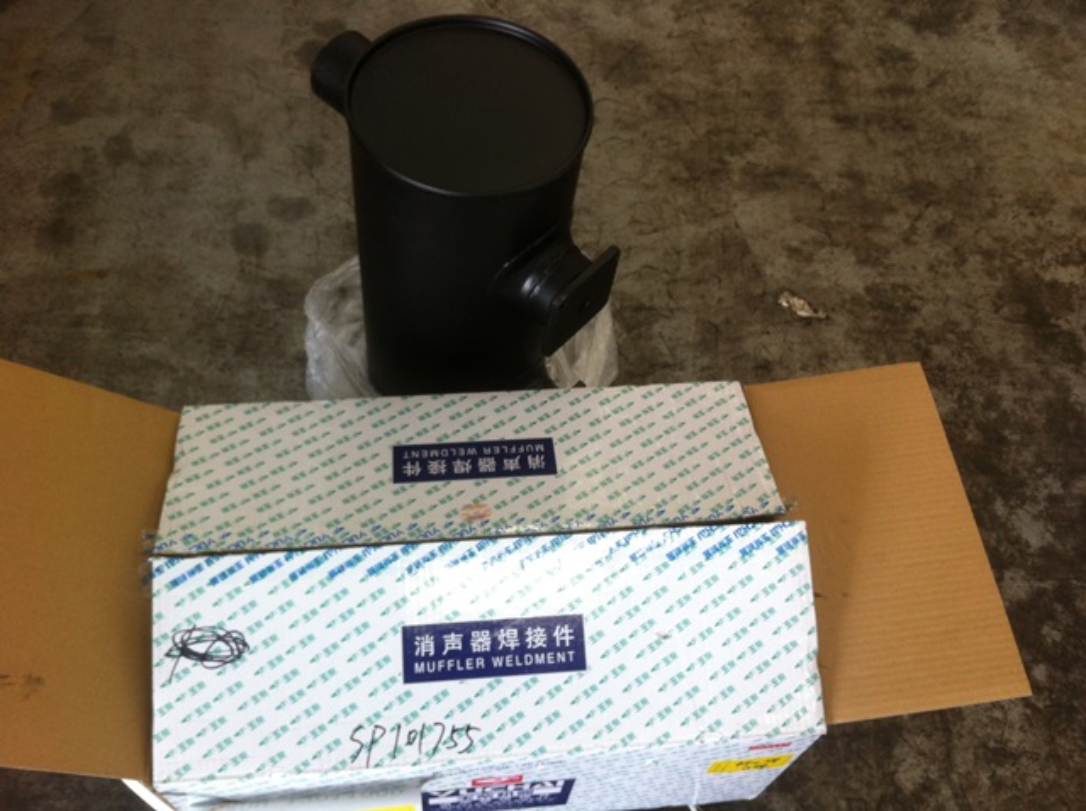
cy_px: 406
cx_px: 543
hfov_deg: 52.7
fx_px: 1096
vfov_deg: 40.6
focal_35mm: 35
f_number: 2.8
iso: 100
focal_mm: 3.85
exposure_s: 1/25
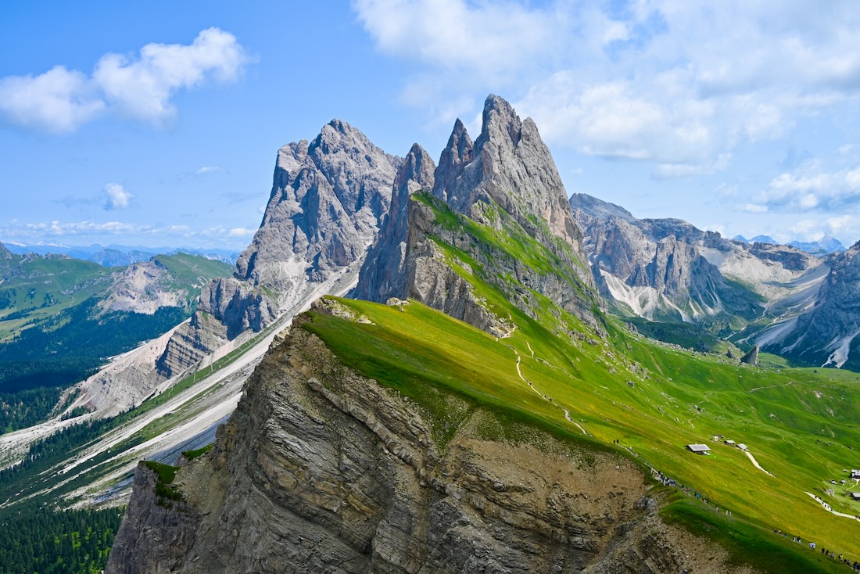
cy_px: 287
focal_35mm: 34
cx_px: 430
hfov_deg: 56.5
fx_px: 800
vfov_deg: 39.4
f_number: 11
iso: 180
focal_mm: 33.5
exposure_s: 1/250
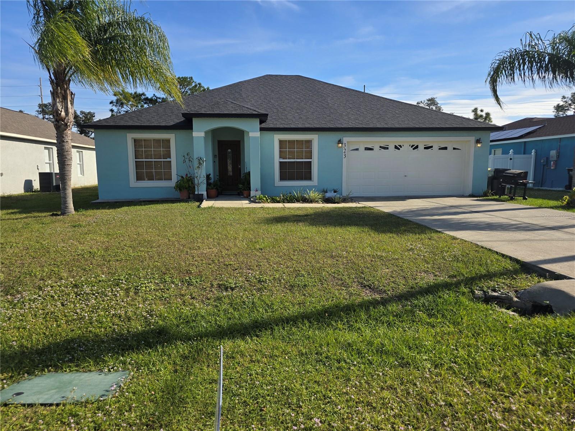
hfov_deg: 73.9
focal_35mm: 23
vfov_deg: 58.9
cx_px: 288
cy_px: 216
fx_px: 382
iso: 12
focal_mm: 6.3
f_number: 1.7
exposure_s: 1/816
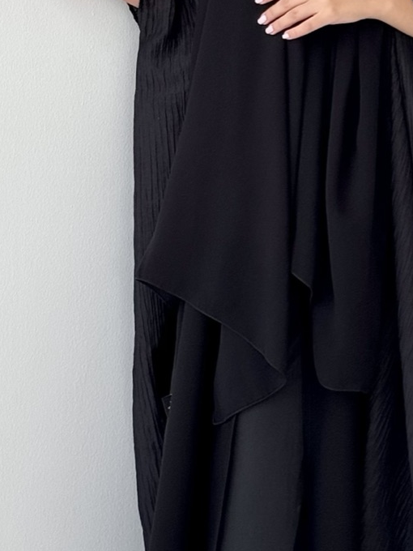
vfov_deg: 17.4
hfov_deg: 13.0
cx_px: 334
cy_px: 209
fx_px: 1798
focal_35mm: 113
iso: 50
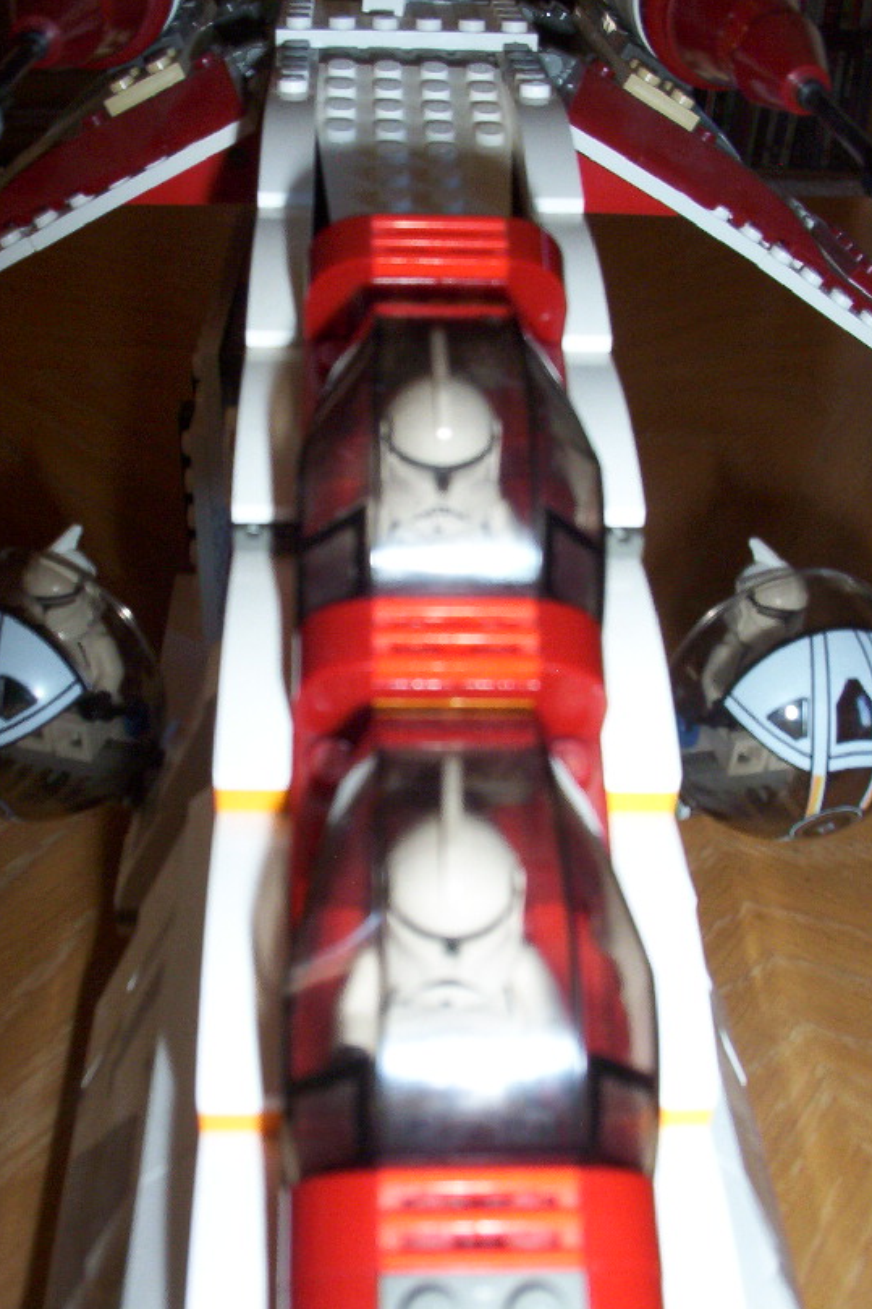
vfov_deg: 47.4
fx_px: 1490
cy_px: 654
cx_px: 429
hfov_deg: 32.6
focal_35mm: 41
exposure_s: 1/30
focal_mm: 6
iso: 140
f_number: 4.5
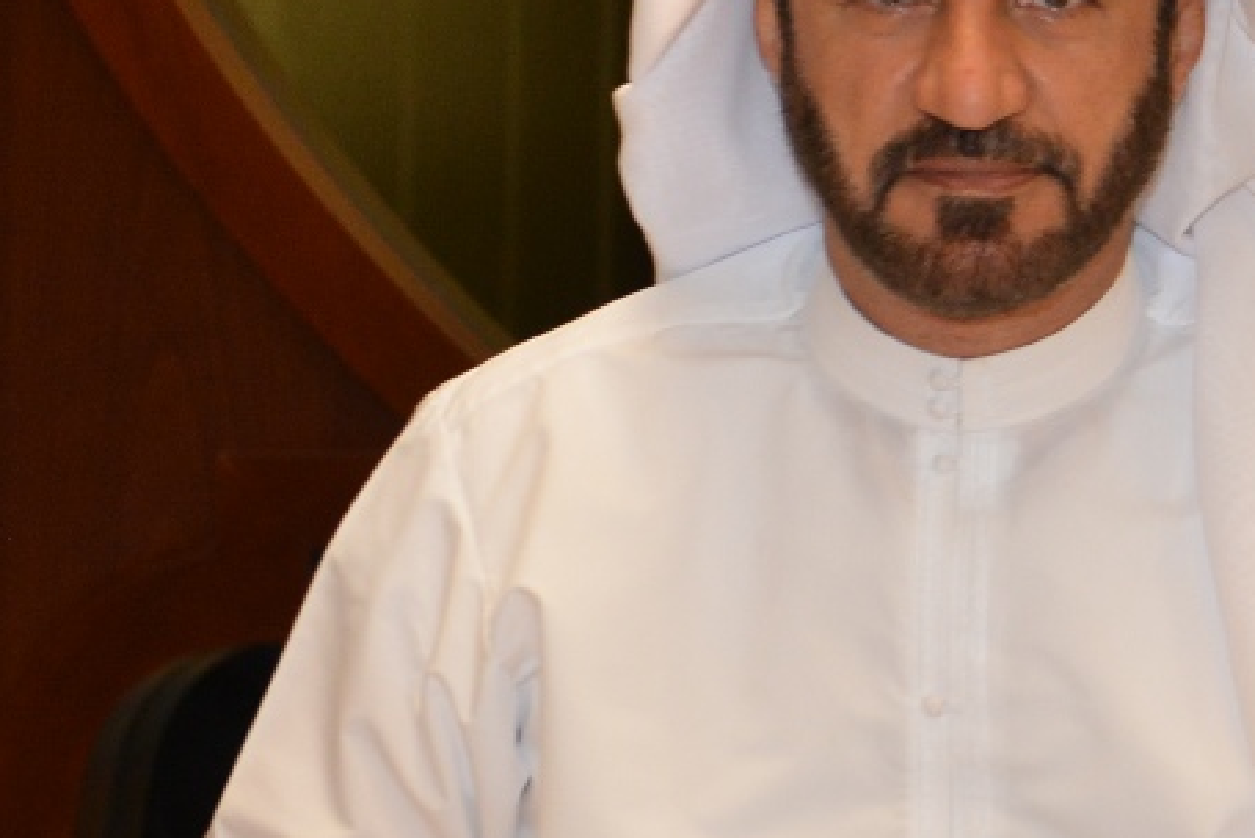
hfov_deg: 10.8
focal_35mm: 182
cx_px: 1936
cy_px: 119
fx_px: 6349
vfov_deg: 7.5
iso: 1000
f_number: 3.5
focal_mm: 45
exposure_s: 1/125
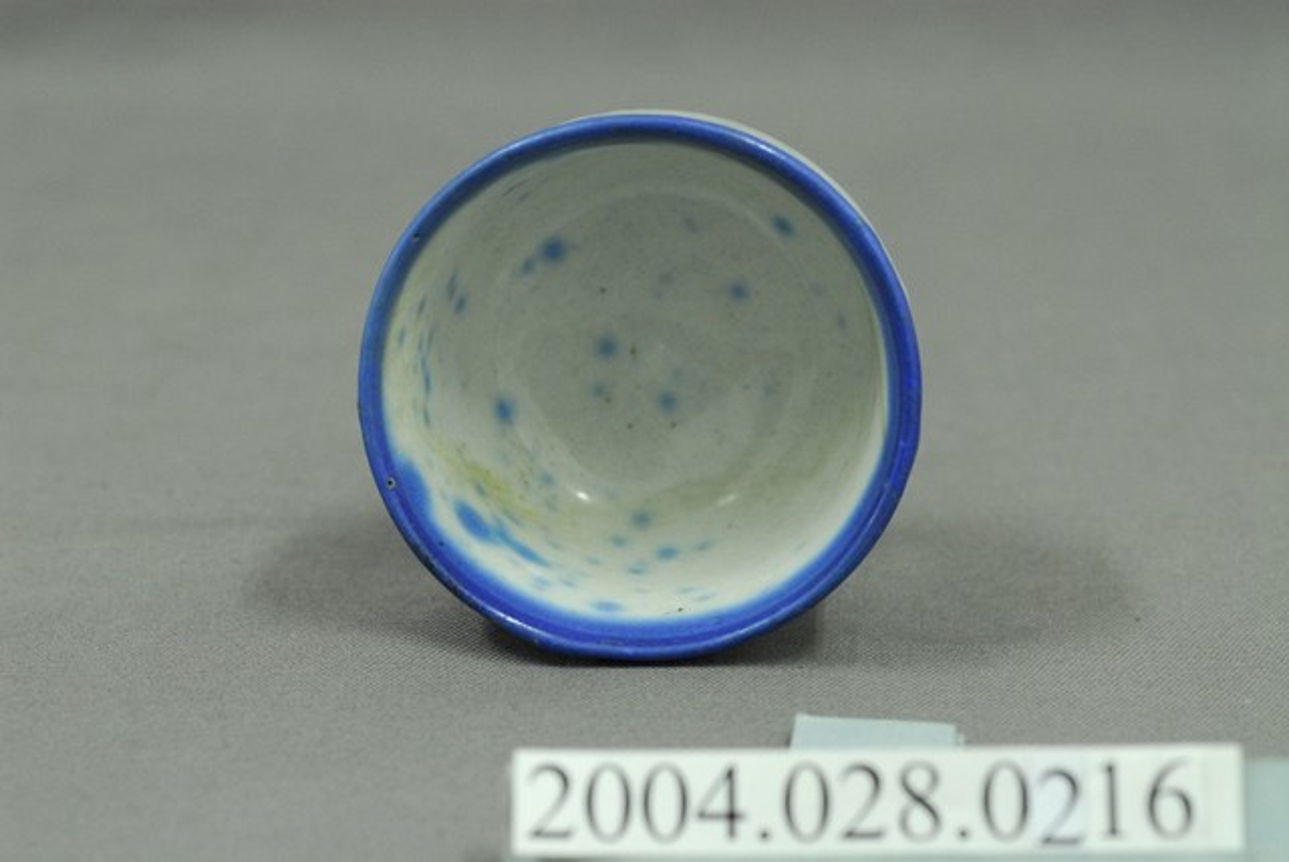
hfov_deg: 22.6
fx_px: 3225
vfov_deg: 15.2
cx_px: 644
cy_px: 431
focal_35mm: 90
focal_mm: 60
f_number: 8
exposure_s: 1/10
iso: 1000
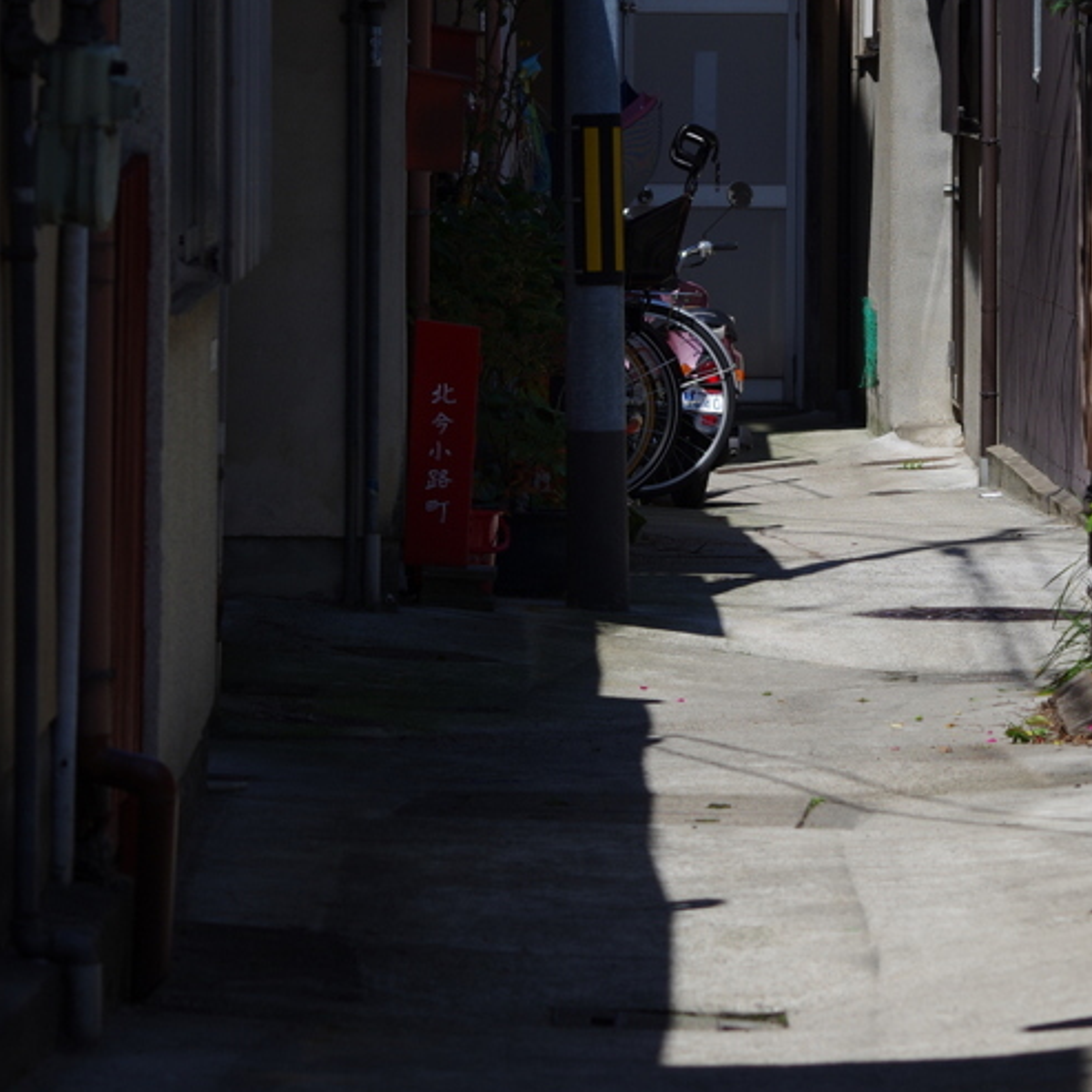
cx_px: 687
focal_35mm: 264
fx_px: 9422
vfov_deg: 6.6
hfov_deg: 6.6
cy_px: 365
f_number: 5.6
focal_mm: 100
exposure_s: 1/400
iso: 100
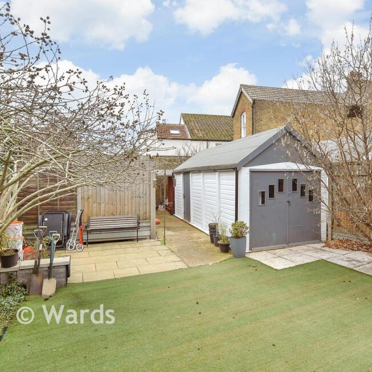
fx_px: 243
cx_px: 206
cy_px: 181
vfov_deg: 74.8
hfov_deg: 74.6
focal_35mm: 20
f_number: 8
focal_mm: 10
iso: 200
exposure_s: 1/40
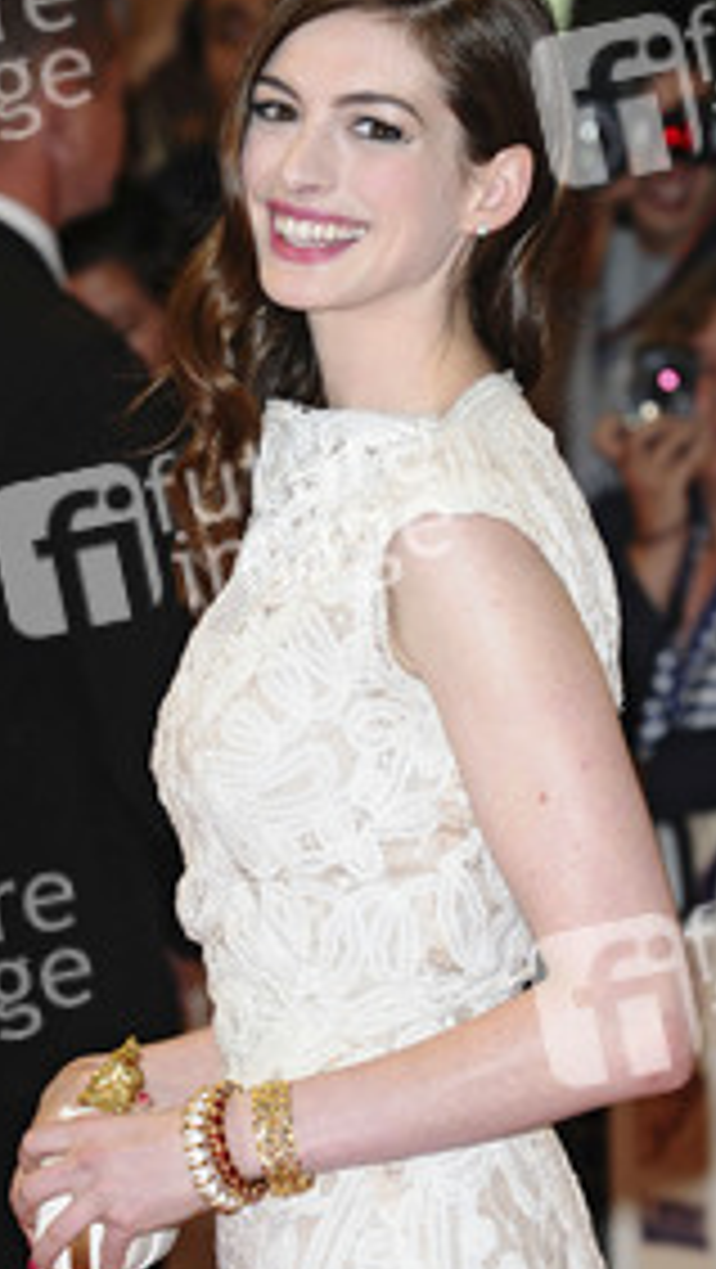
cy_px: 756
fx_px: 7875
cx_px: 353
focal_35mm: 234
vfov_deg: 9.2
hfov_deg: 5.2
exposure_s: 1/160
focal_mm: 105
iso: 320
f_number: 4.5
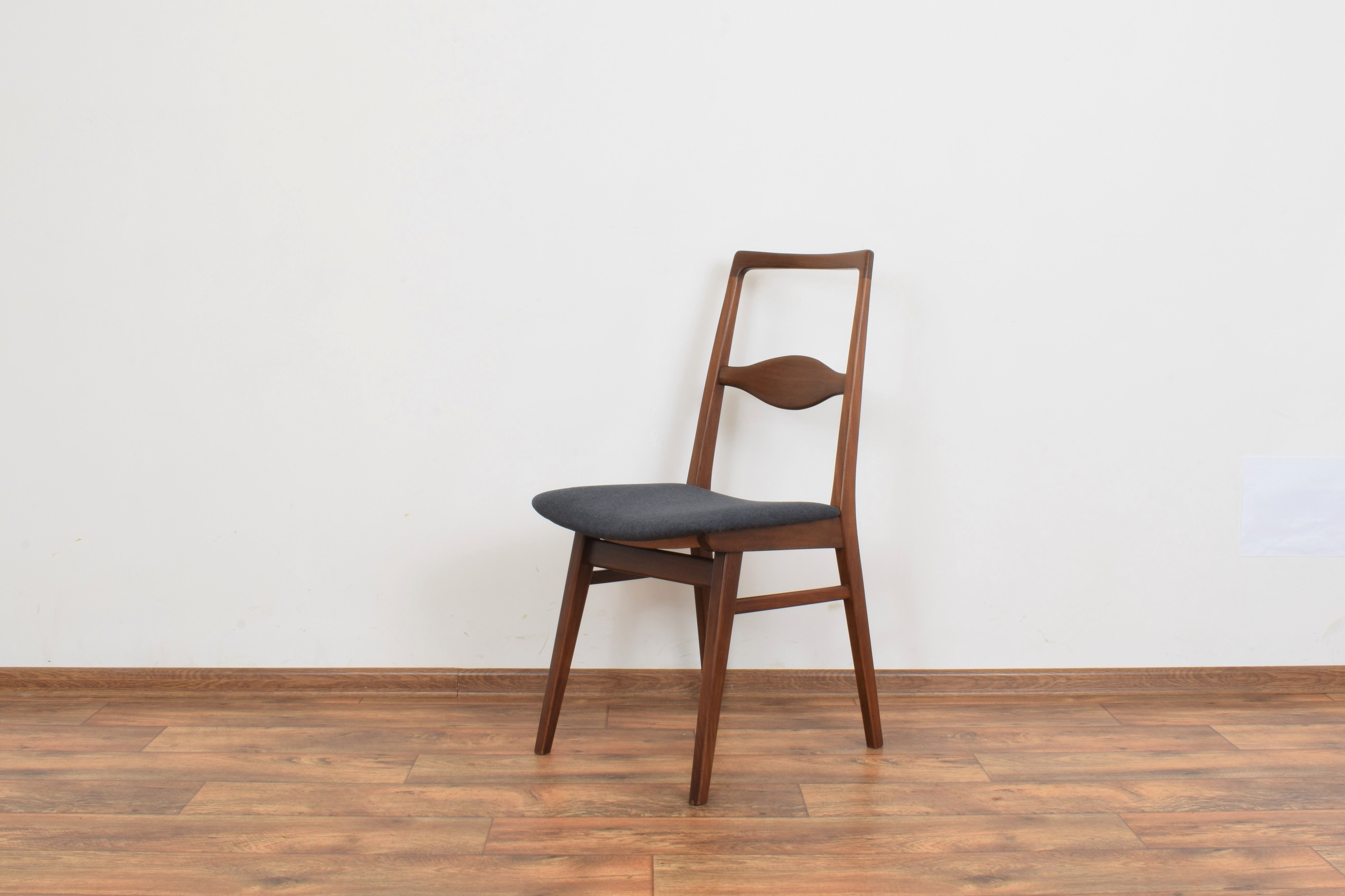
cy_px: 416
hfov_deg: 47.4
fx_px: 1532
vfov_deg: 32.6
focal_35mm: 41
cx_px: 706
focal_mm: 24
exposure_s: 4
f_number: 25
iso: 100
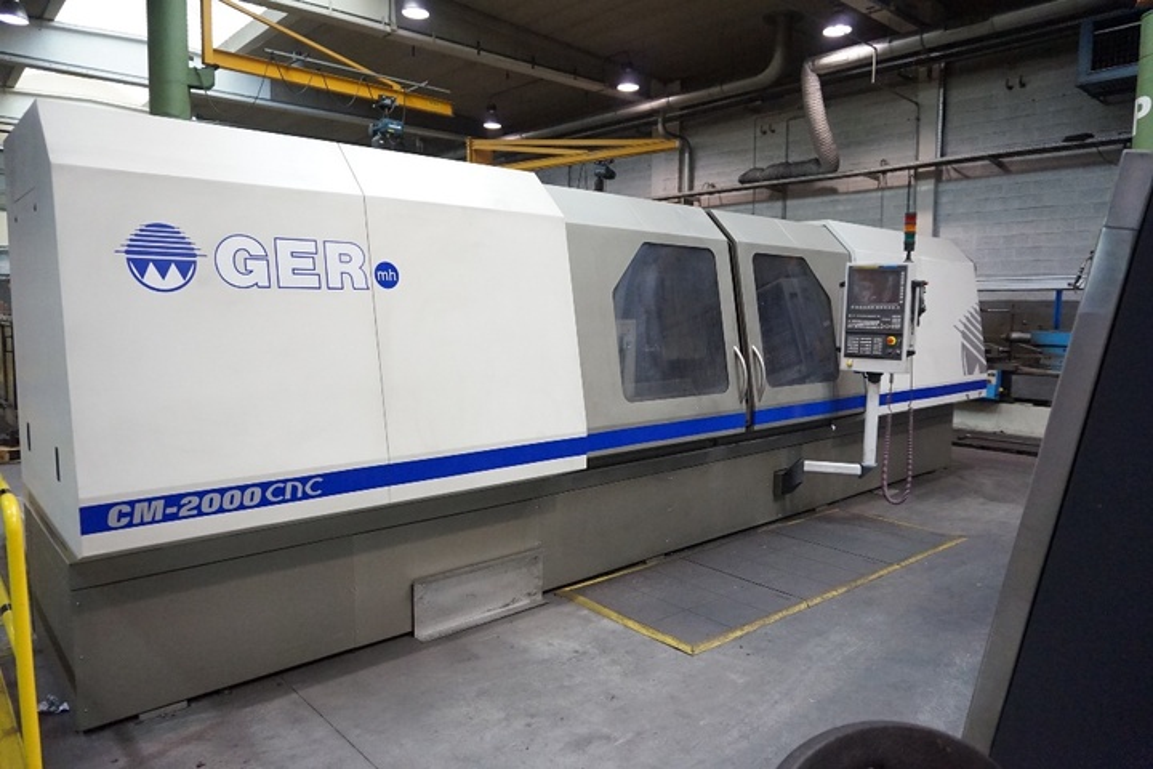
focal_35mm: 24
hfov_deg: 73.7
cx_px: 576
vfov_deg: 53.1
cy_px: 384
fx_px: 769
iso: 3200
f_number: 3.5
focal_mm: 16
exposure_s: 1/160
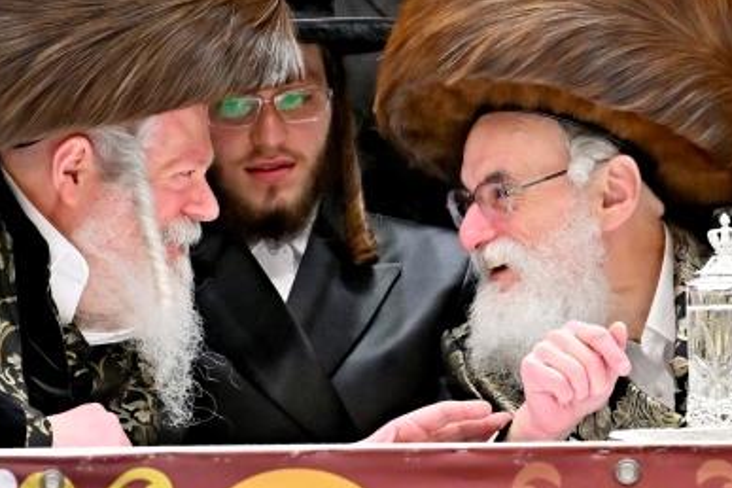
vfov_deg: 1.7
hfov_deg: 2.6
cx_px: 407
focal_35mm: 793
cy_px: 59
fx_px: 16123
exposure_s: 1/800
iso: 640
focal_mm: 200
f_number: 2.8
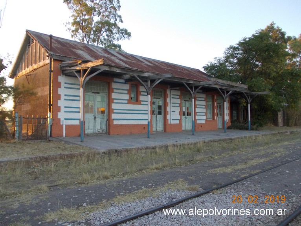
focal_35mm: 28
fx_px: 243
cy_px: 113
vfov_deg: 49.7
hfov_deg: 63.5
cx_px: 150
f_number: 2.7
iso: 200
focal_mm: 4
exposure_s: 1/160
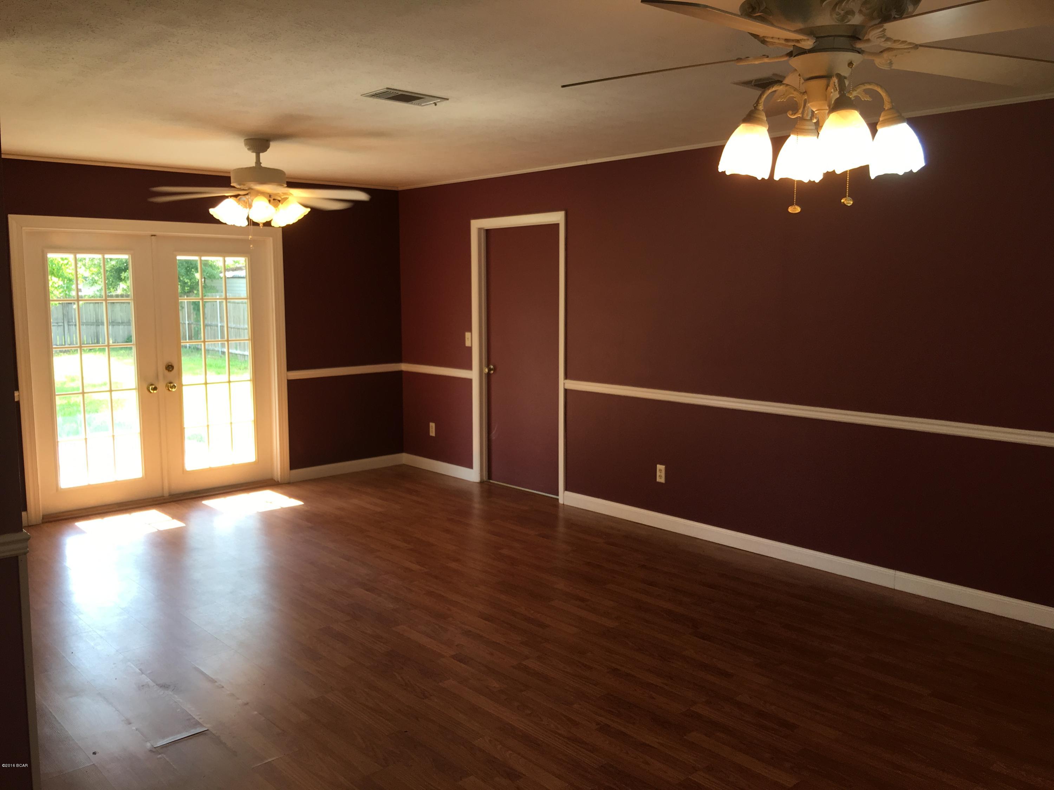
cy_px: 395
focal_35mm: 29
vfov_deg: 48.2
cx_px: 527
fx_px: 883
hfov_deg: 61.7
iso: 32
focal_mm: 4.15
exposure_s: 1/40
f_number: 2.2
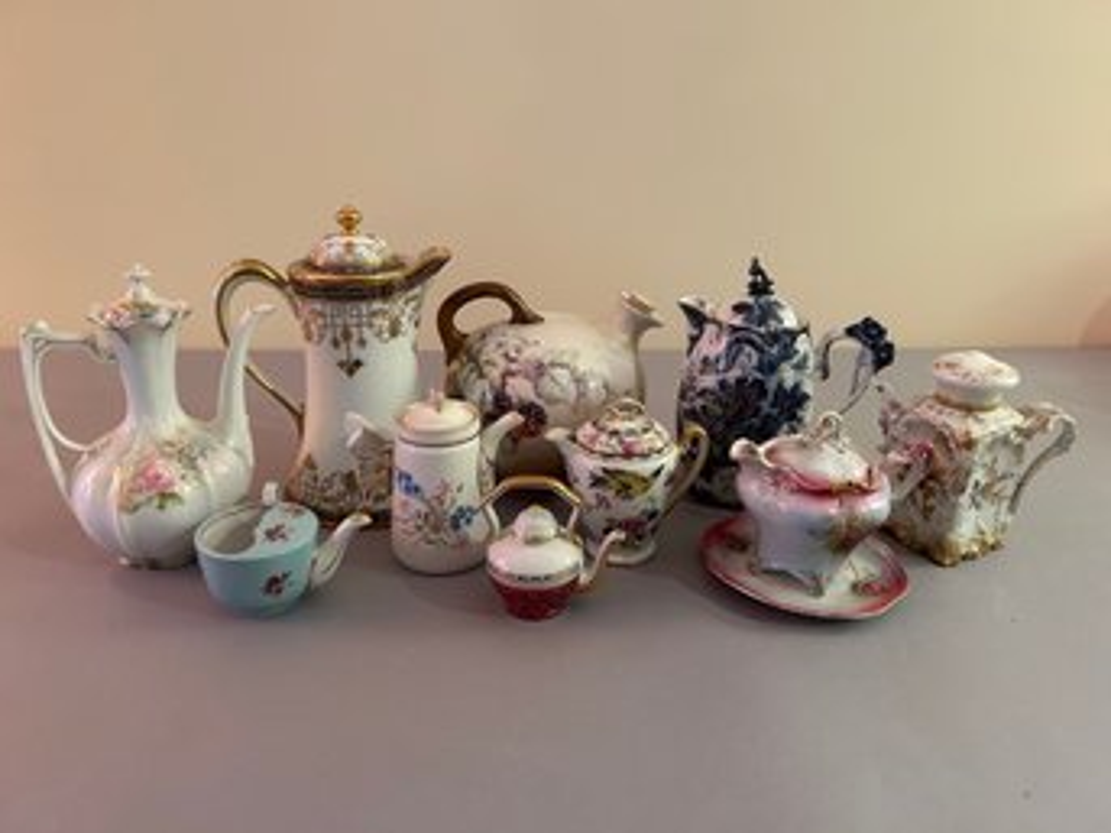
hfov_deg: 67.3
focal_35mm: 26
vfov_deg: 53.0
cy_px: 416
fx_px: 834
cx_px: 556
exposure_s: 1/60
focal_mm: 5.7
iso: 400
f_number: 1.5
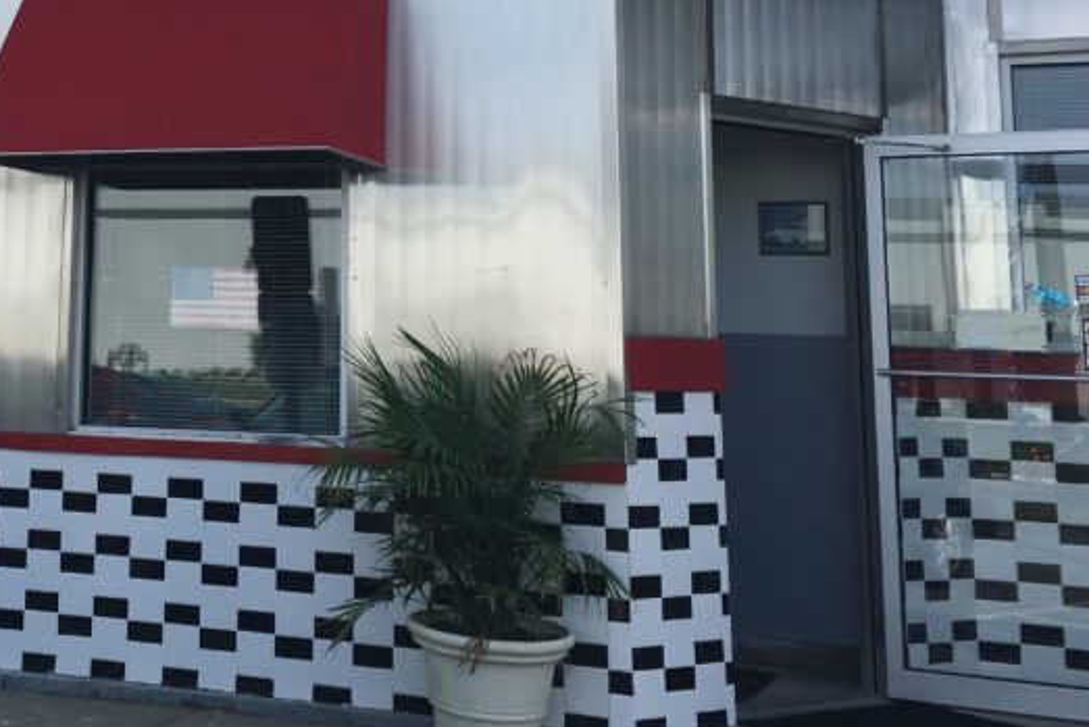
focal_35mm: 59
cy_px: 31
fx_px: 1785
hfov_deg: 32.8
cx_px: 192
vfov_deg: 22.3
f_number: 2.2
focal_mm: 4.15
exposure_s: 1/999
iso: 25
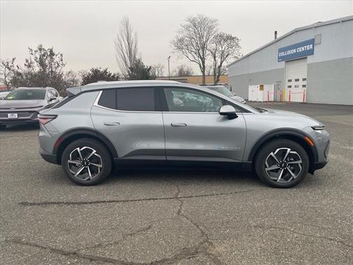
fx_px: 265
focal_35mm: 26
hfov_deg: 67.3
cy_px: 132
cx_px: 176
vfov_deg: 53.1
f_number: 1.6
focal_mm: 4.2
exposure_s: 1/121
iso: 32
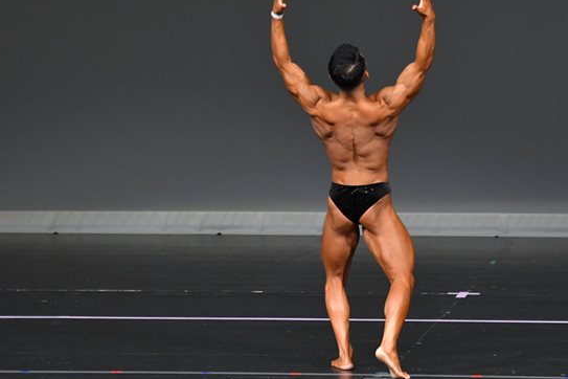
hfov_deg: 5.4
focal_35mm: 385
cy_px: 183
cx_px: 355
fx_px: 6074
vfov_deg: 3.6
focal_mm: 180
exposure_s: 1/400
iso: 4000
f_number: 5.6
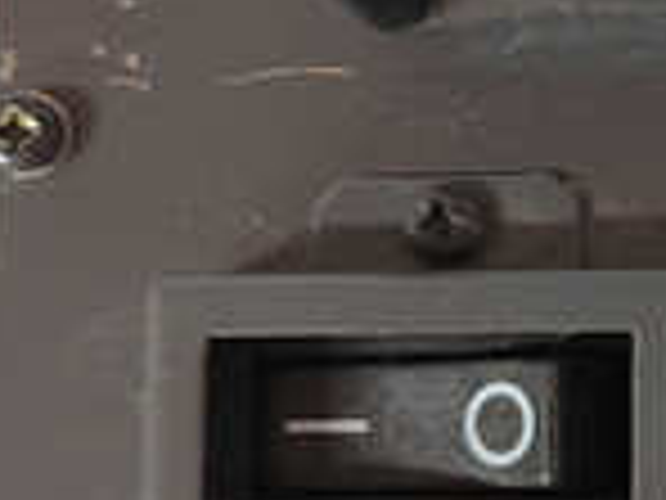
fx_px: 1789
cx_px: 900
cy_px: 203
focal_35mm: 93
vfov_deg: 15.9
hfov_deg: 19.3
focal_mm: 5.52
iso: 1463
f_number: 1.9
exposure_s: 1/50
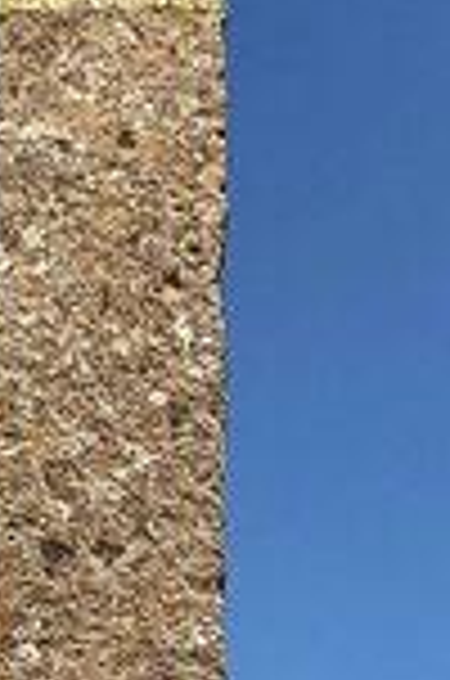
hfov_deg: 11.7
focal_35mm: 116
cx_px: 99
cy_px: 959
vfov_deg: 16.4
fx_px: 2185
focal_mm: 3.99
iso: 25
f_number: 1.8
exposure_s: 1/2404
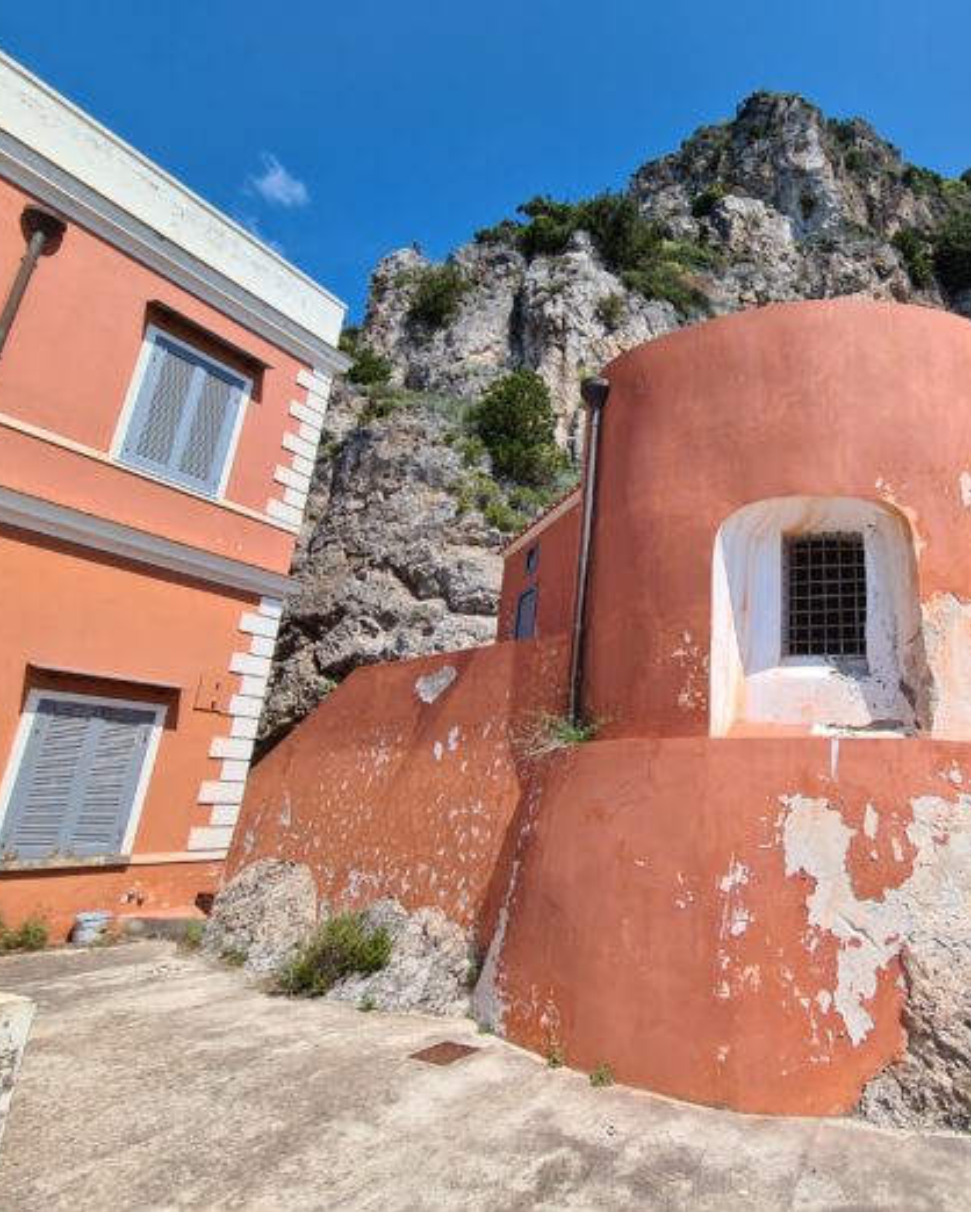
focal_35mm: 17
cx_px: 722
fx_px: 610
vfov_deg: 89.6
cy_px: 607
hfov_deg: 72.0
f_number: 2.2
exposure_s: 1/1748
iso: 50
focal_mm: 2.2
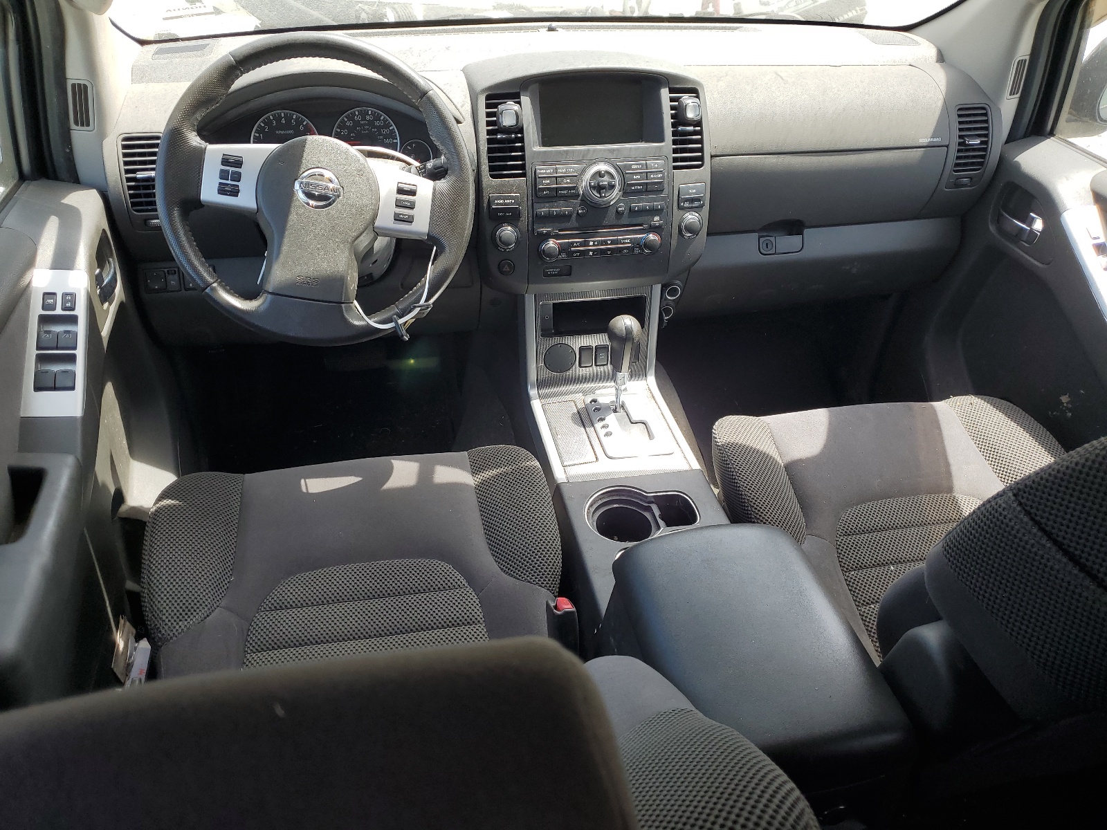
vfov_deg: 53.1
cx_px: 554
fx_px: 831
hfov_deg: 67.3
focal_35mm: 26
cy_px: 415
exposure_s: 1/385
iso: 50
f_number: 1.5
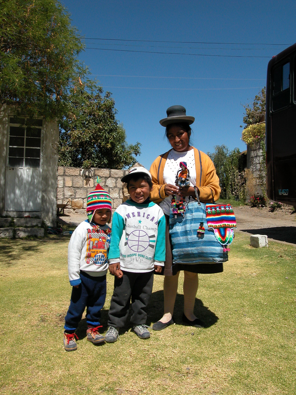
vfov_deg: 63.4
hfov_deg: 49.7
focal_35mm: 28
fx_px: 319
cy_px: 198
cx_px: 148
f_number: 7.1
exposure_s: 1/424
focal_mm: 7.1
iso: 100
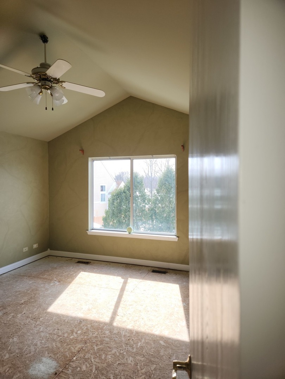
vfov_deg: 73.9
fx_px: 252
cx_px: 142
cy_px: 190
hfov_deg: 58.9
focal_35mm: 23
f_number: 1.8
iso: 20
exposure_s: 1/292
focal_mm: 5.4
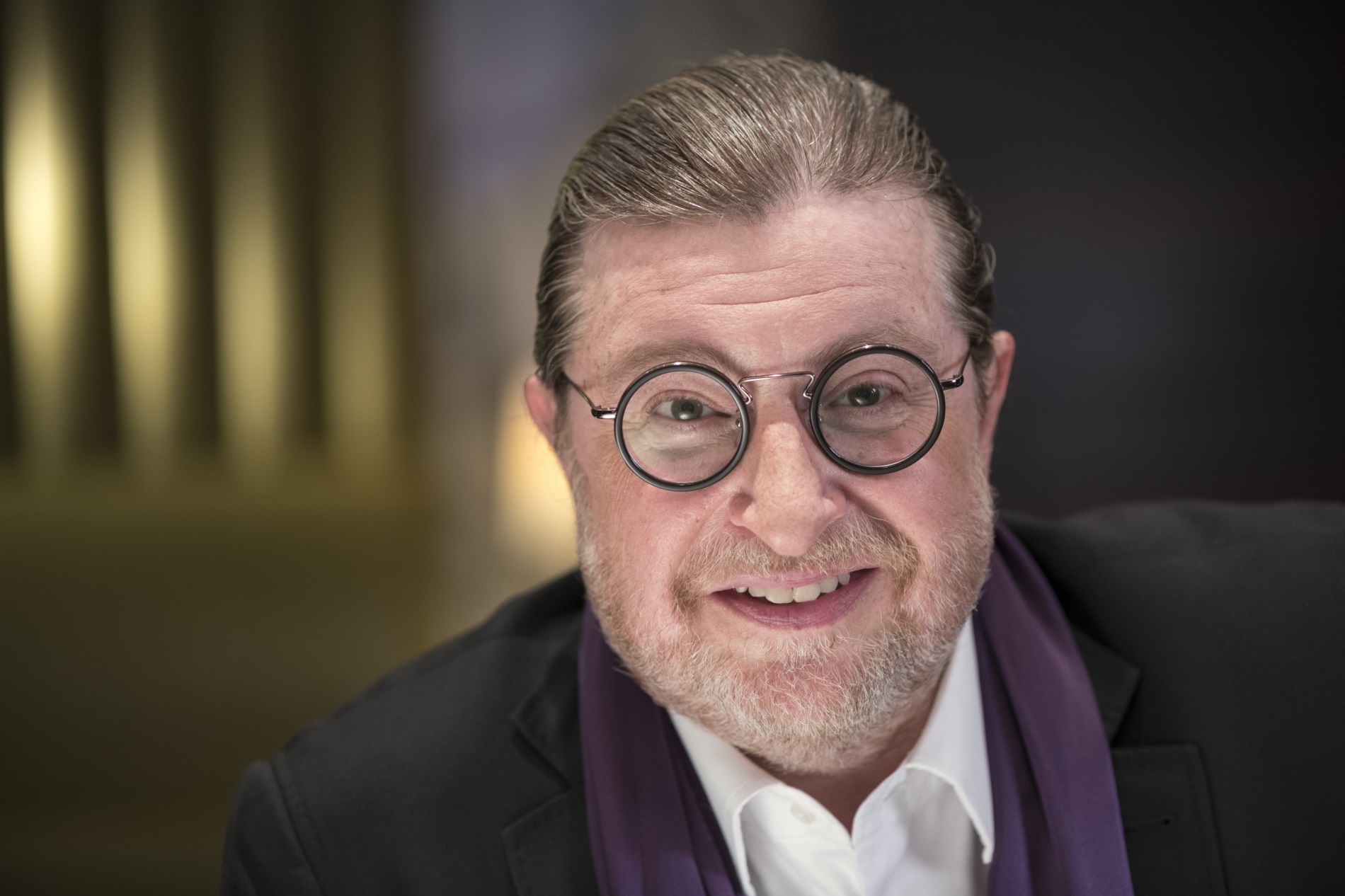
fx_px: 3922
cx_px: 672
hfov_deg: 19.5
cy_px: 448
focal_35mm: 105
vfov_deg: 13.0
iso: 800
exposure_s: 1/30
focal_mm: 105
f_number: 3
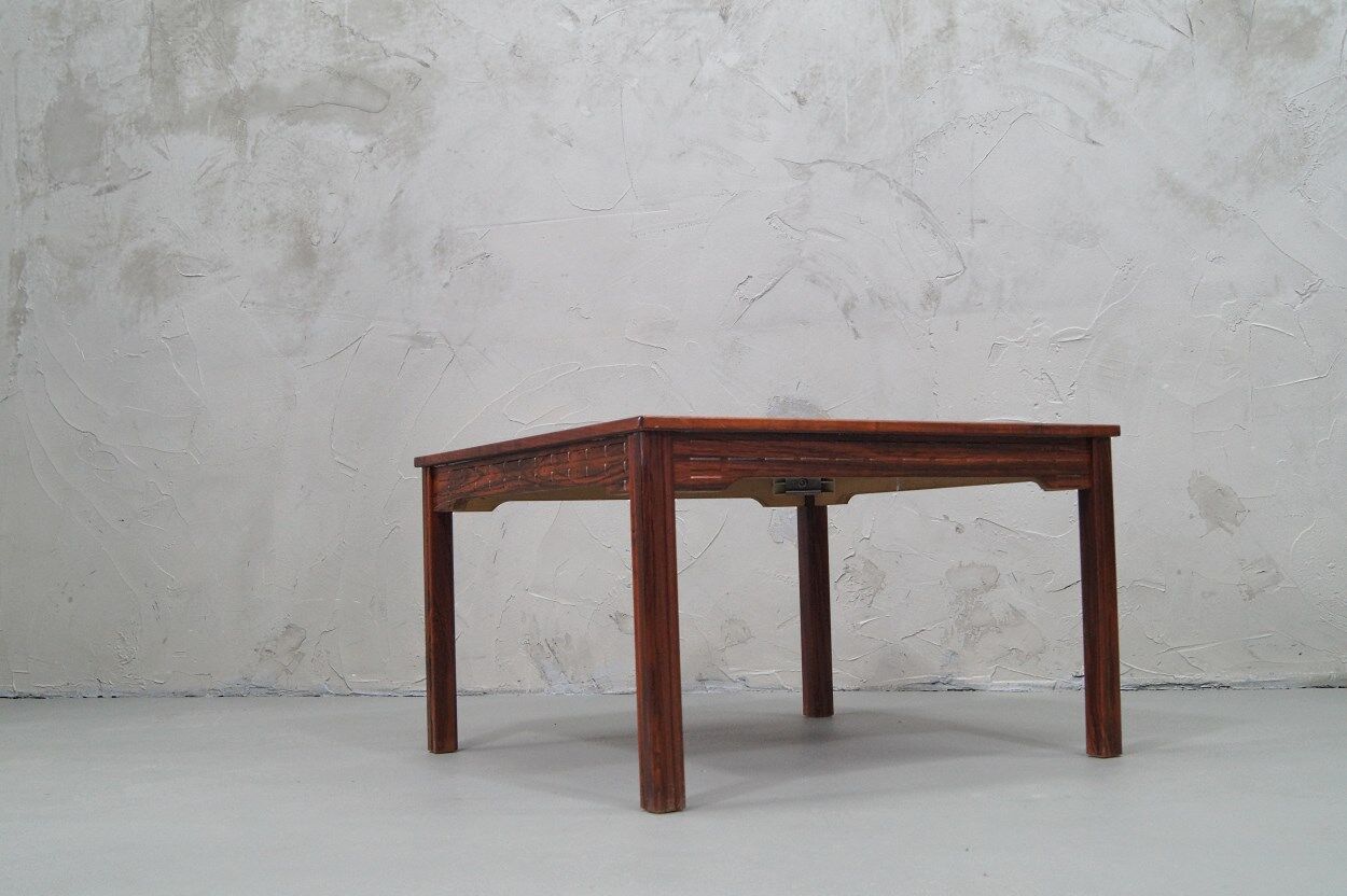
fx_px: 1458
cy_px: 448
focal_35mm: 39
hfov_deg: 49.6
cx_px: 674
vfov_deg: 34.2
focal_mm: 26
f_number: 8
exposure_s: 1/15
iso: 800
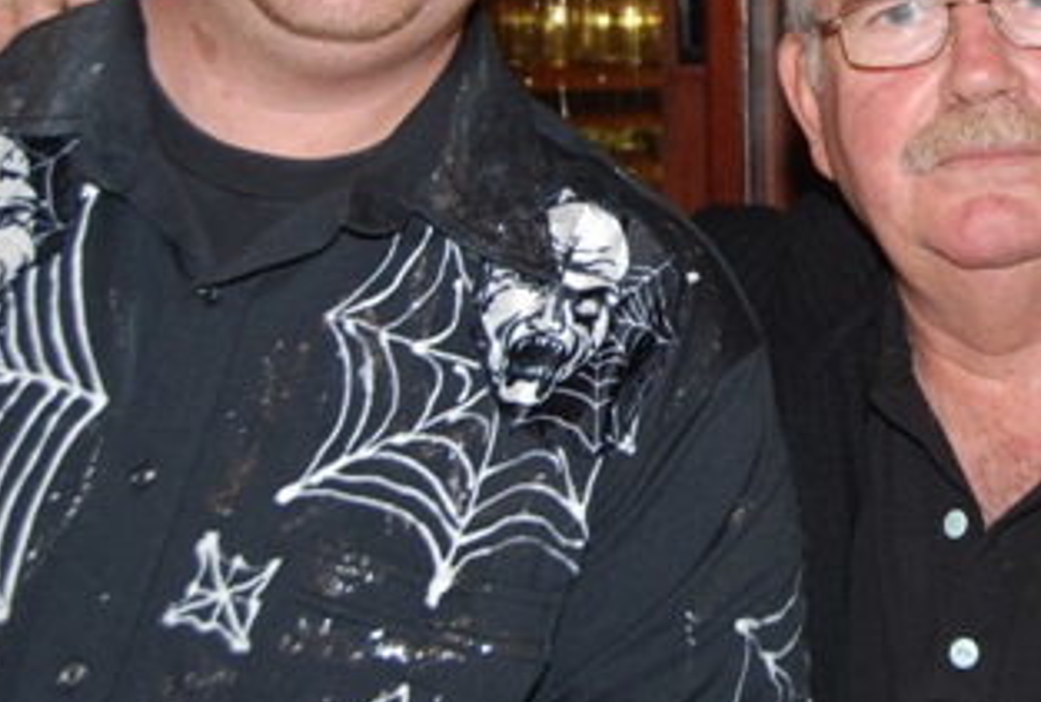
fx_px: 2843
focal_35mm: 98
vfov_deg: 13.9
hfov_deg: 20.2
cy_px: 57
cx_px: 988
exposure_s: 1/60
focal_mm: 32
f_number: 5
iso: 200
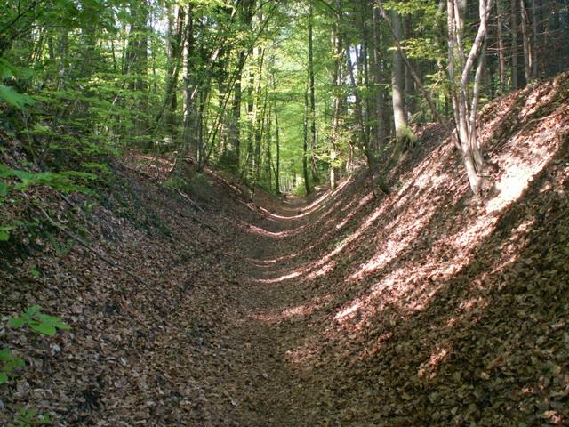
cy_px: 214
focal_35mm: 35
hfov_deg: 52.6
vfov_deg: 40.7
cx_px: 284
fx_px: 575
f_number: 2.8
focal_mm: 5.86
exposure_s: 1/30
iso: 160
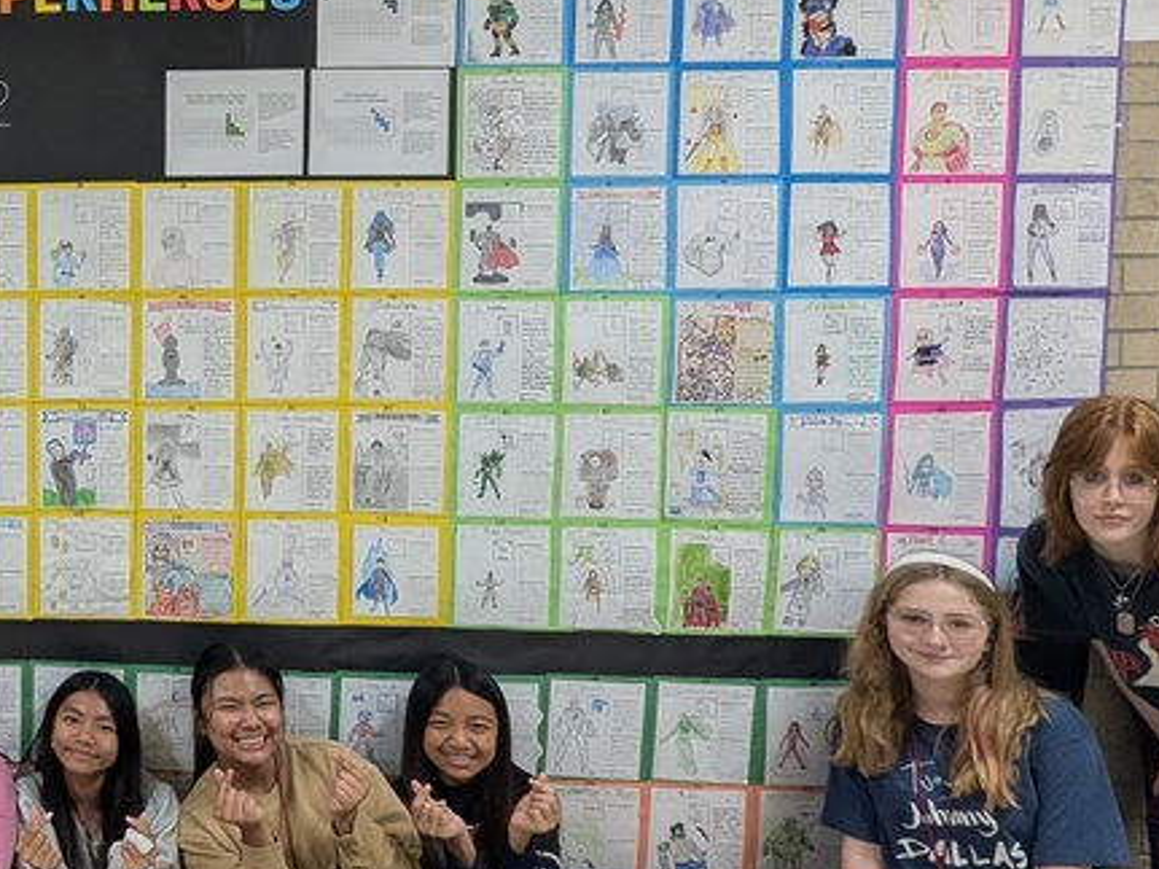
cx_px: -54
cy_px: 323
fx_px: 1272
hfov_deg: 41.2
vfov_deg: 37.5
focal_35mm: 38
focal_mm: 2.35
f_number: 2.2
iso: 174
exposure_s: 1/40
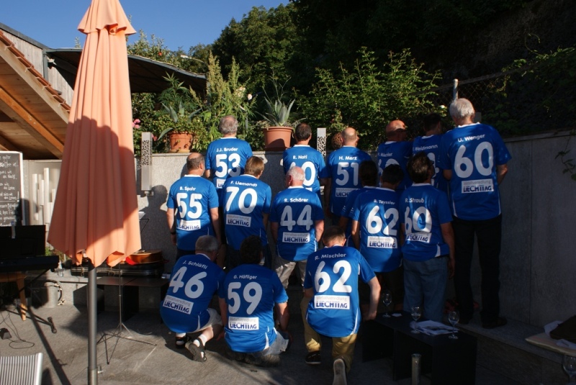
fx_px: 432
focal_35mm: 27
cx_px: 288
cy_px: 192
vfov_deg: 48.0
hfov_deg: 67.3
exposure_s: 1/160
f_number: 9
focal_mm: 18
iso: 100
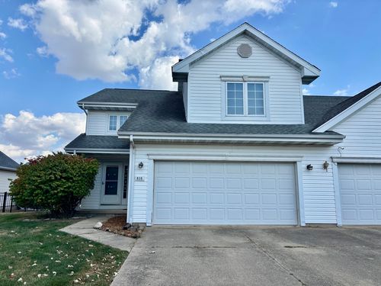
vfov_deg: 53.1
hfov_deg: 67.3
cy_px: 143
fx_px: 286
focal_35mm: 26
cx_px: 190
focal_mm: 5.96
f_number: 1.6
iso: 50
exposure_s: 1/2933
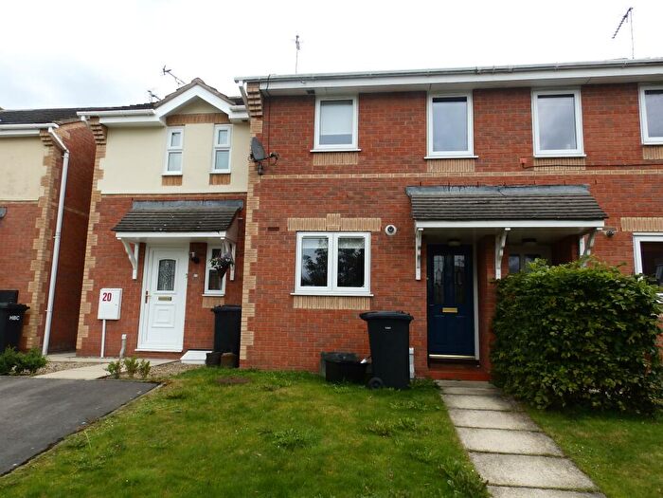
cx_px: 332
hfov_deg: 76.4
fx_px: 421
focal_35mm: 22
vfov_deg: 61.1
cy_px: 249
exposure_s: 1/200
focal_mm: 4
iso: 80
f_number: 4.5
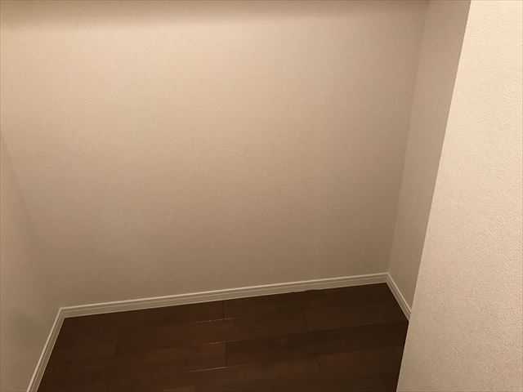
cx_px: 262
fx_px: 423
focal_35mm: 28
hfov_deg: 63.4
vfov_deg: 49.7
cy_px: 196
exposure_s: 1/17
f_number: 1.8
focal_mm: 3.99
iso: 64
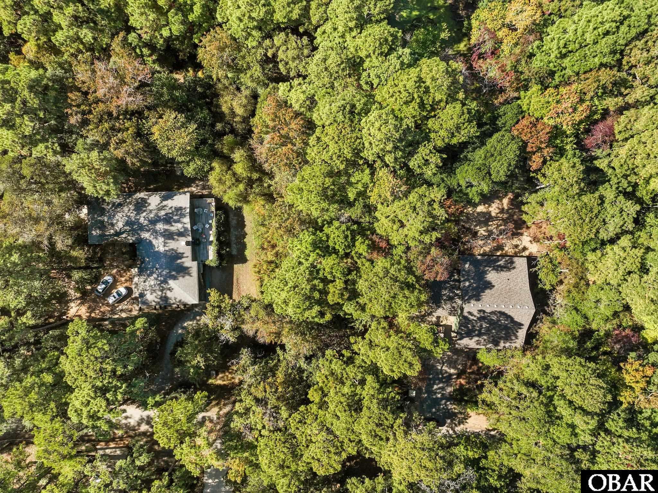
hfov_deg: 71.6
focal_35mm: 24
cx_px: 329
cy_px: 246
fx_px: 456
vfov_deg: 56.8
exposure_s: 1/1600
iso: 100
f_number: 2.8
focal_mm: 12.29
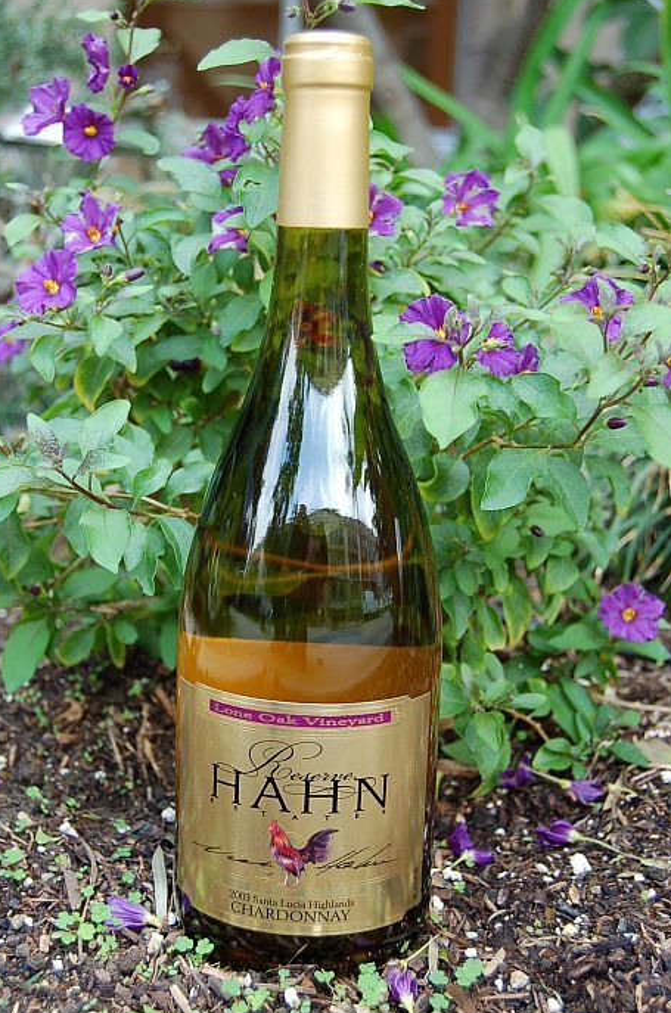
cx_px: 305
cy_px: 503
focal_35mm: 56
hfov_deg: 24.1
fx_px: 1573
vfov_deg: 35.7
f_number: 4.5
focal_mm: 34
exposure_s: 1/80
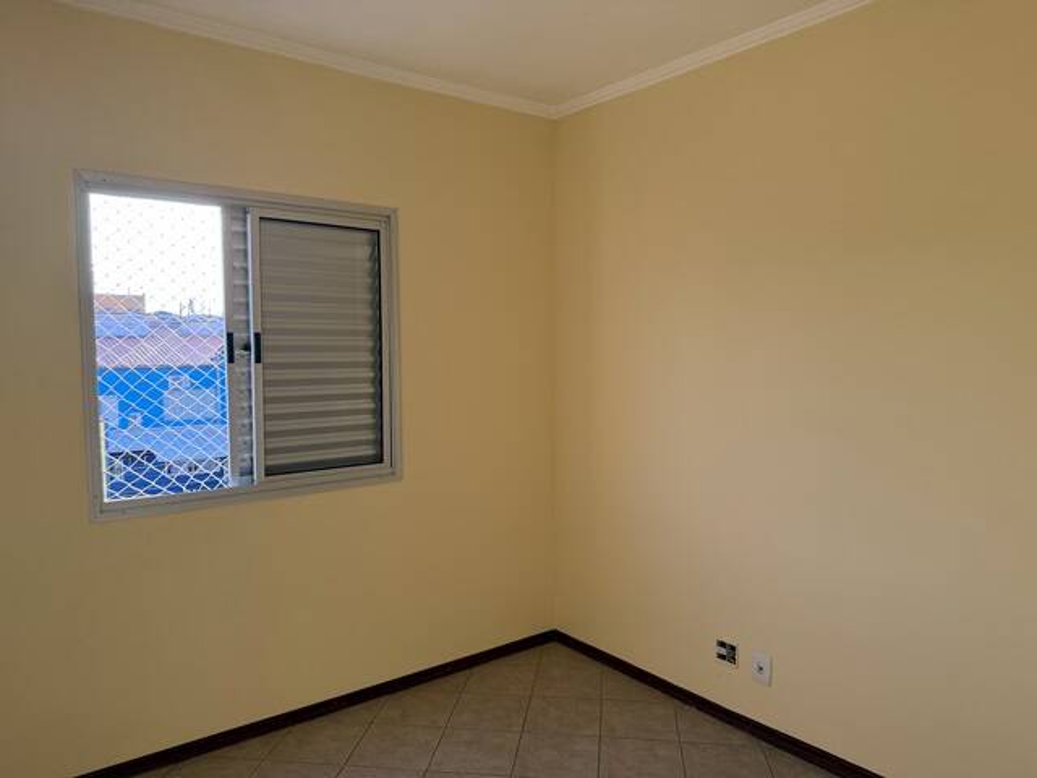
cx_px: 518
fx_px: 719
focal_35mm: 24
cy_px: 389
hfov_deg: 71.6
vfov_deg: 56.8
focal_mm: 6.76
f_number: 1.78
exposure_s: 1/156
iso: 100
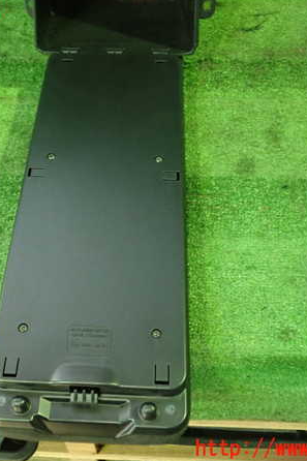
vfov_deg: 46.4
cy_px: 229
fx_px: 538
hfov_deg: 31.8
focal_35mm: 42
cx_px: 119
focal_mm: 5.5
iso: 800
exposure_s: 1/30
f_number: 2.3
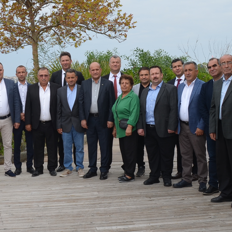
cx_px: 49
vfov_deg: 26.5
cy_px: 117
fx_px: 493
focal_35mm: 65
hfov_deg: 26.0
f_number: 8
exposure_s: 1/250
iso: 180
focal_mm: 20
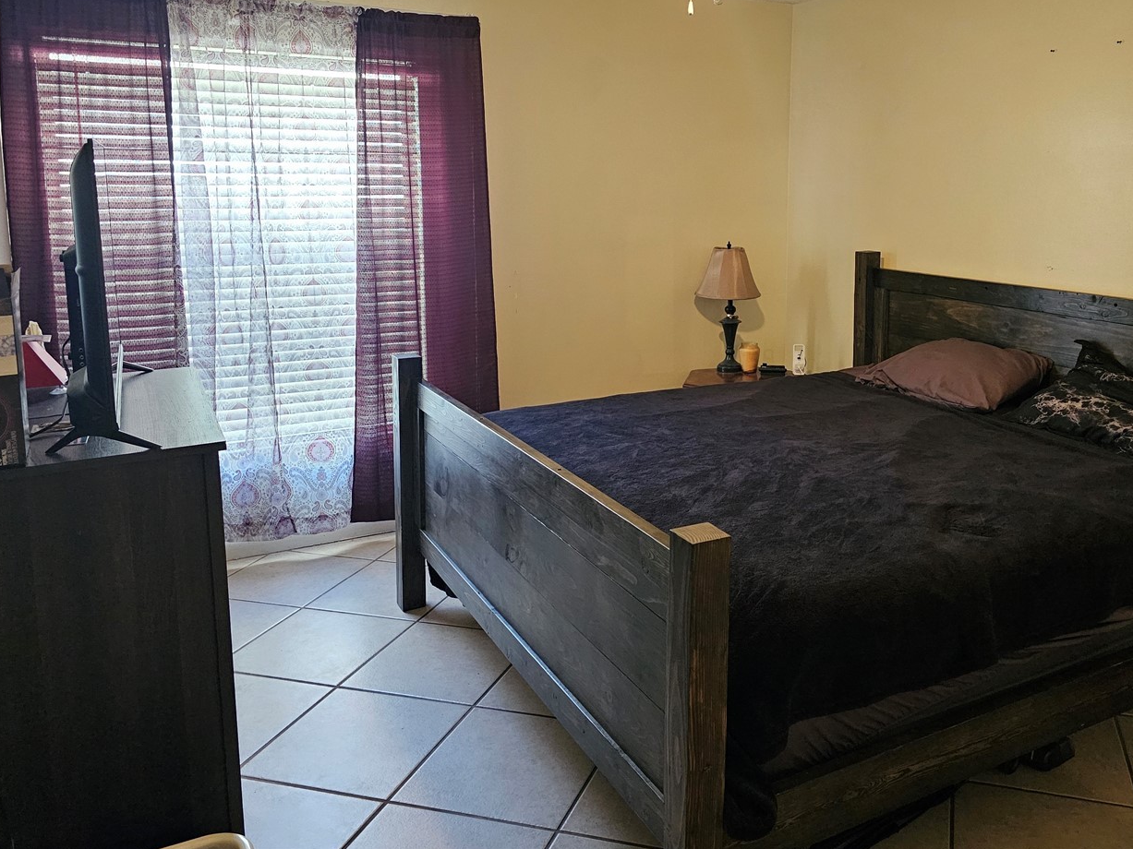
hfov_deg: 59.3
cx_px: 697
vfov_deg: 46.2
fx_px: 982
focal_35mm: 30
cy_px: 300
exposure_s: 1/120
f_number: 1.7
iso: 1000
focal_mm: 6.3
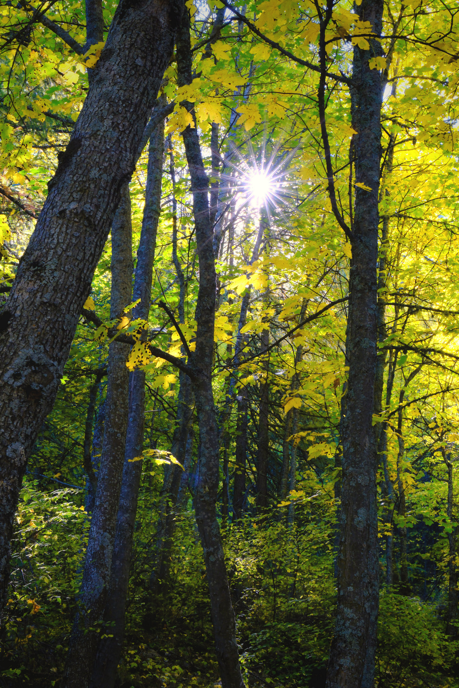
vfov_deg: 41.1
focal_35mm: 48
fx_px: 918
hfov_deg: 28.1
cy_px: 344
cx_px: 230
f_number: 16
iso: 1000
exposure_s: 1/20
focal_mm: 32
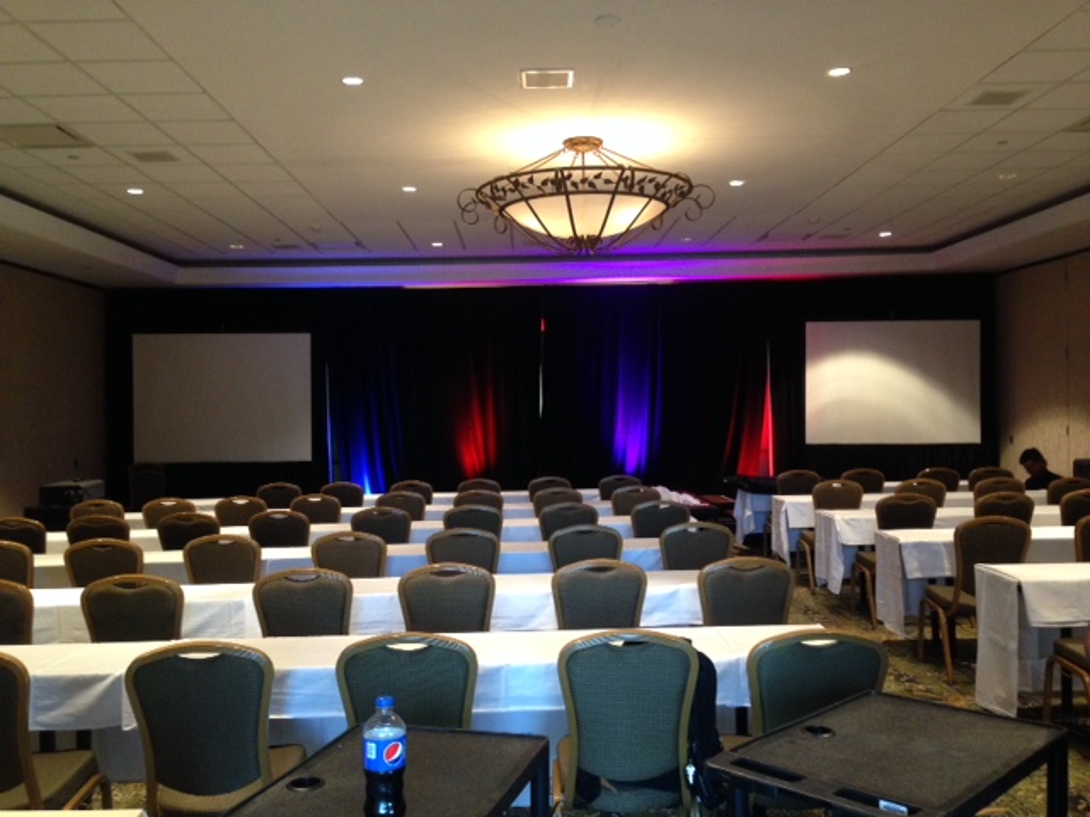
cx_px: 545
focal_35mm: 33
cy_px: 408
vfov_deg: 42.9
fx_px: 1039
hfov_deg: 55.4
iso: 250
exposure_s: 1/20
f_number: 2.4
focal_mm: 4.12
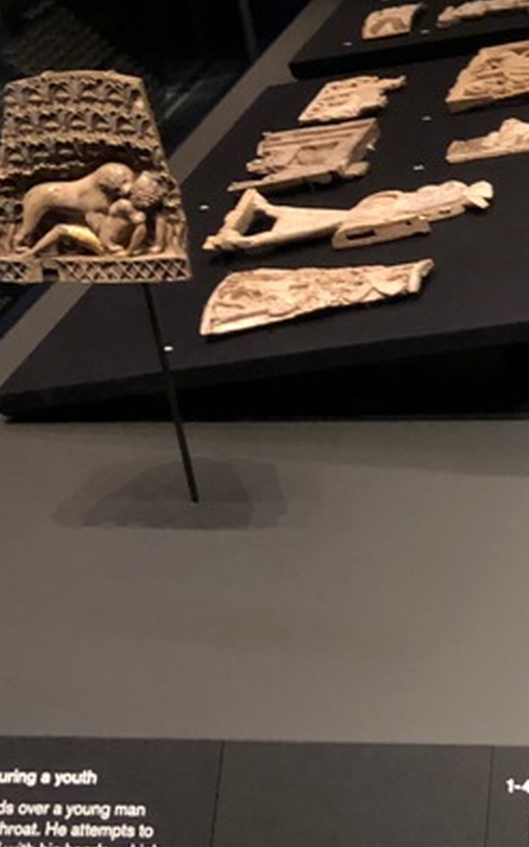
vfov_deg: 26.8
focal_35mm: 77
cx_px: 880
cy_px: 375
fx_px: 1776
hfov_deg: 15.2
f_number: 1.8
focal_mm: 3.99
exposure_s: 1/4
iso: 100
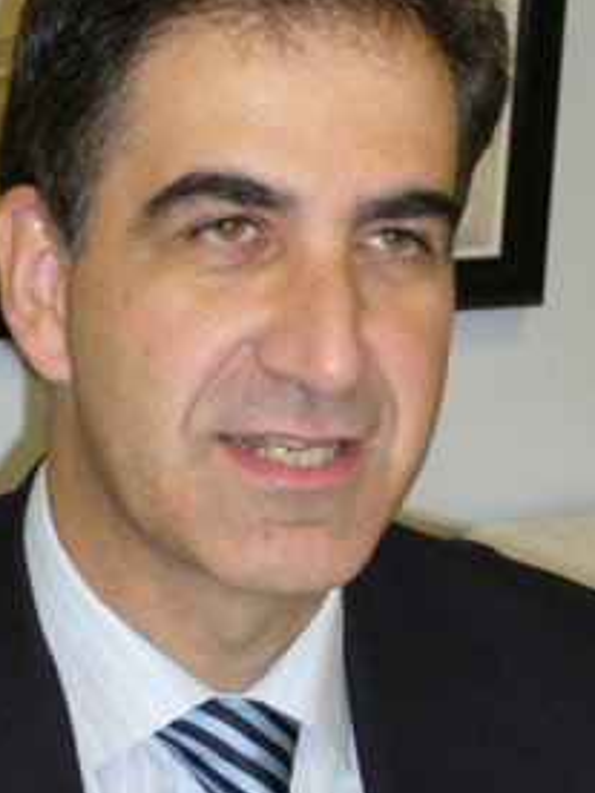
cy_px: 395
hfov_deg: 11.2
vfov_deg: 14.9
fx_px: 3025
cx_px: 293
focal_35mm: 132
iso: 200
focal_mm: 17.4
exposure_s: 1/60
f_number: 5
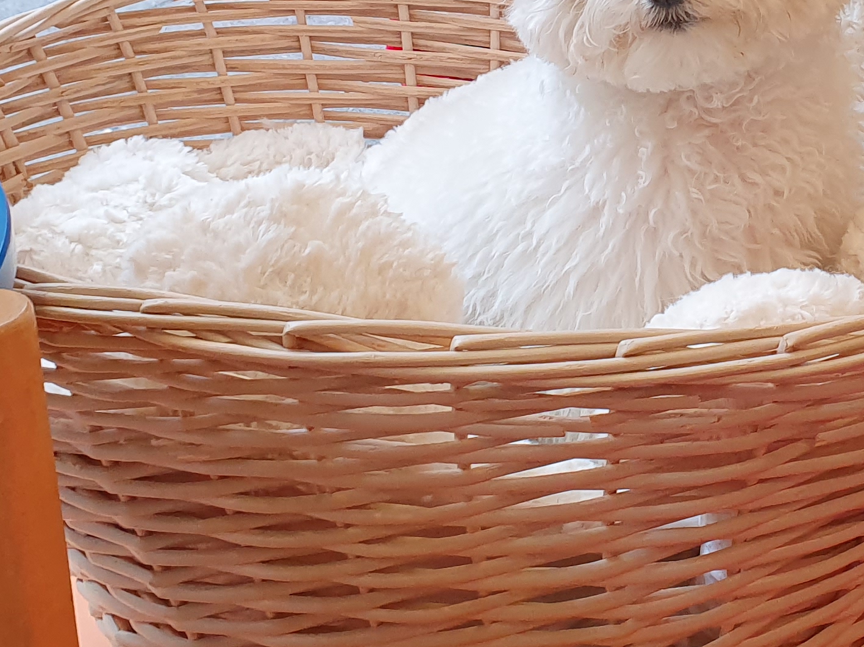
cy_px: -74
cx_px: 800
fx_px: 1847
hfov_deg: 25.4
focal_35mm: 74
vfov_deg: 19.0
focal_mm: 4.32
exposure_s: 1/120
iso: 80
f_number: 2.4
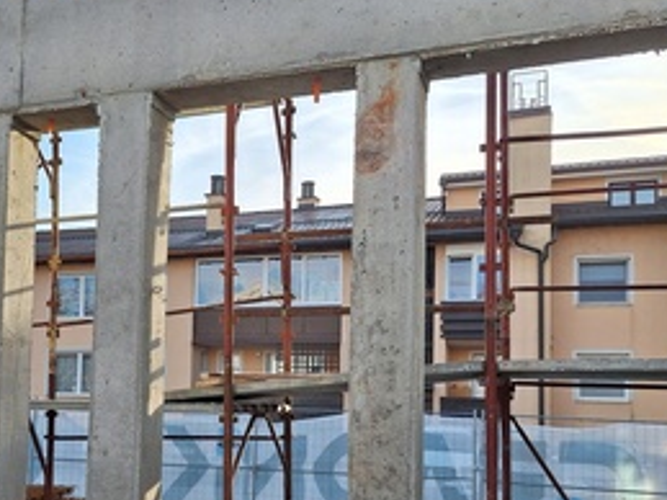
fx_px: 770
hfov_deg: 45.9
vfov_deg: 35.4
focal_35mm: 40
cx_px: 211
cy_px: 356
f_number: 1.8
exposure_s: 1/1052
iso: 40
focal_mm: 5.54
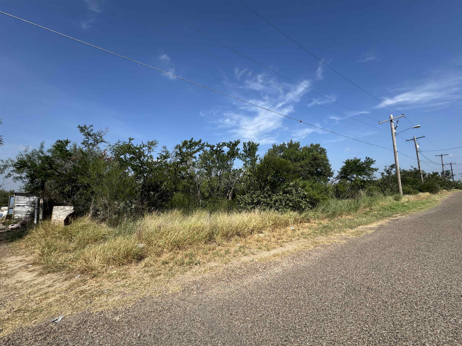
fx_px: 187
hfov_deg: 102.1
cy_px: 173
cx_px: 231
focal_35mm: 14
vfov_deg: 85.7
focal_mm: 2.22
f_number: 2.2
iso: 50
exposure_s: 1/1789
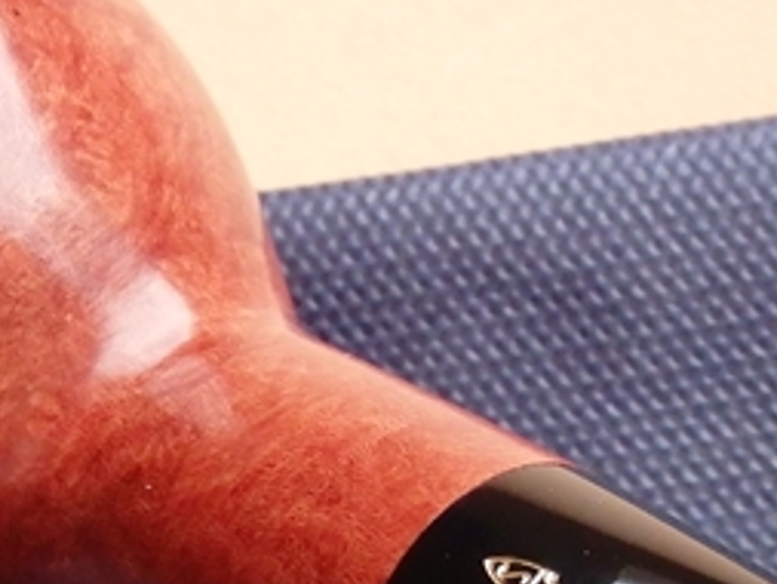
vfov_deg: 9.5
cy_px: 541
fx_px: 3481
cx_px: 399
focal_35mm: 155
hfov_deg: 12.7
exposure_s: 1/40
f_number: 4
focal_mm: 8.9
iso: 1000
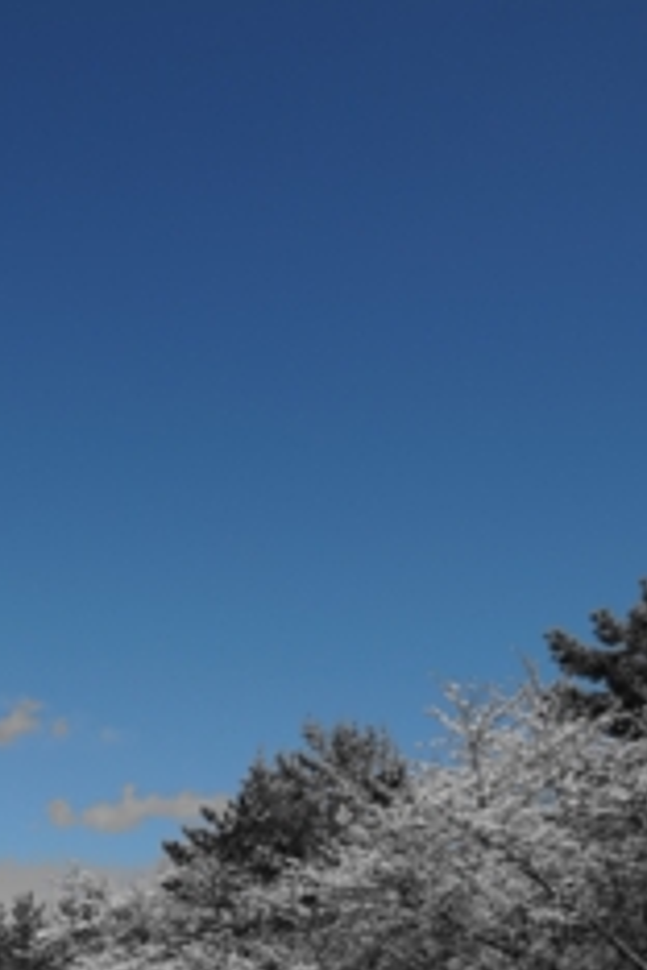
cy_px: 1078
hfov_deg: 14.8
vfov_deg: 23.2
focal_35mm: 82
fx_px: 2210
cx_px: -481
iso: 100
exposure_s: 1/125
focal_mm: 24
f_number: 8
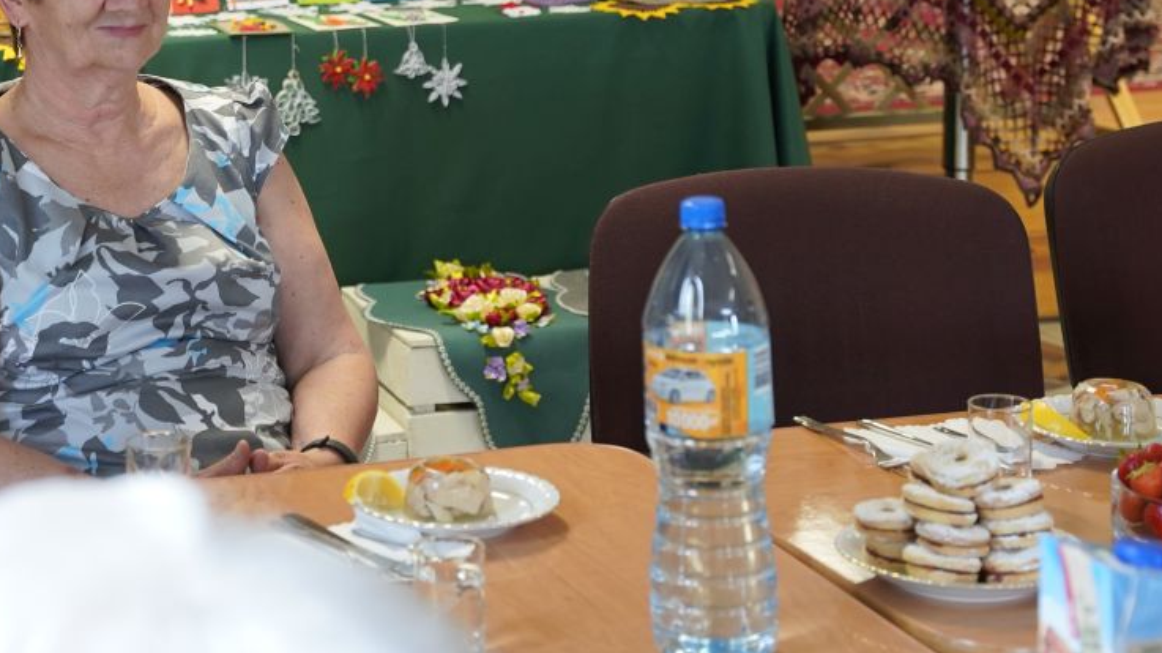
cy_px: -50
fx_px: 3356
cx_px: 186
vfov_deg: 11.0
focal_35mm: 109
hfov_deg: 19.4
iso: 1000
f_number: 4
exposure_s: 1/160
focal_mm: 49.9
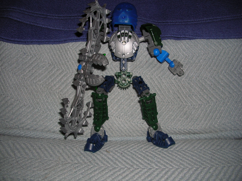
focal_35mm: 35
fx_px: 244
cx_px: 121
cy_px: 90
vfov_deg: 40.6
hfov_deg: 52.7
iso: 50
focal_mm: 5.8
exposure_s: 1/60.1
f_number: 2.8
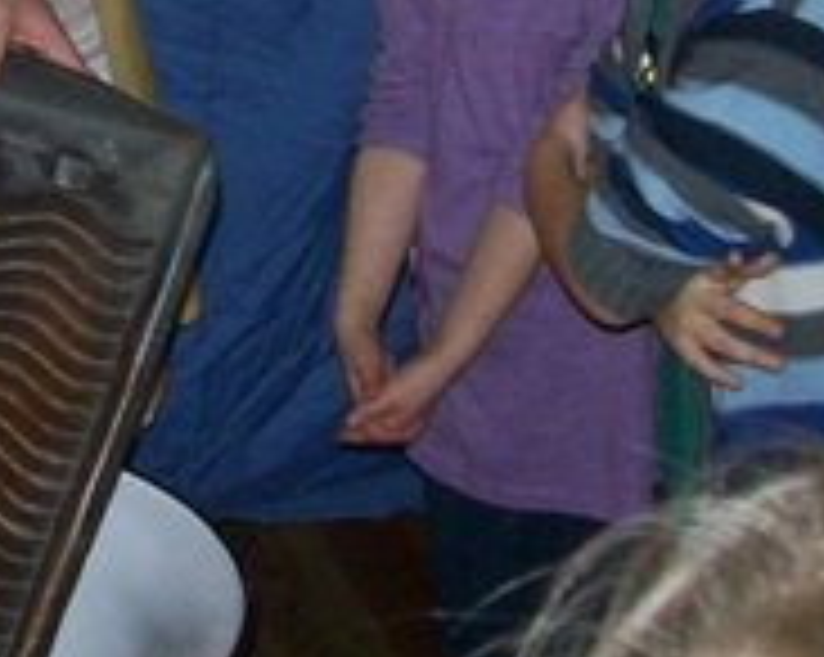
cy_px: -97
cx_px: -257
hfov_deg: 14.7
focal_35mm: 125
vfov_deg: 12.1
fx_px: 3045
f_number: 2.7
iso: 200
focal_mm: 6
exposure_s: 1/64
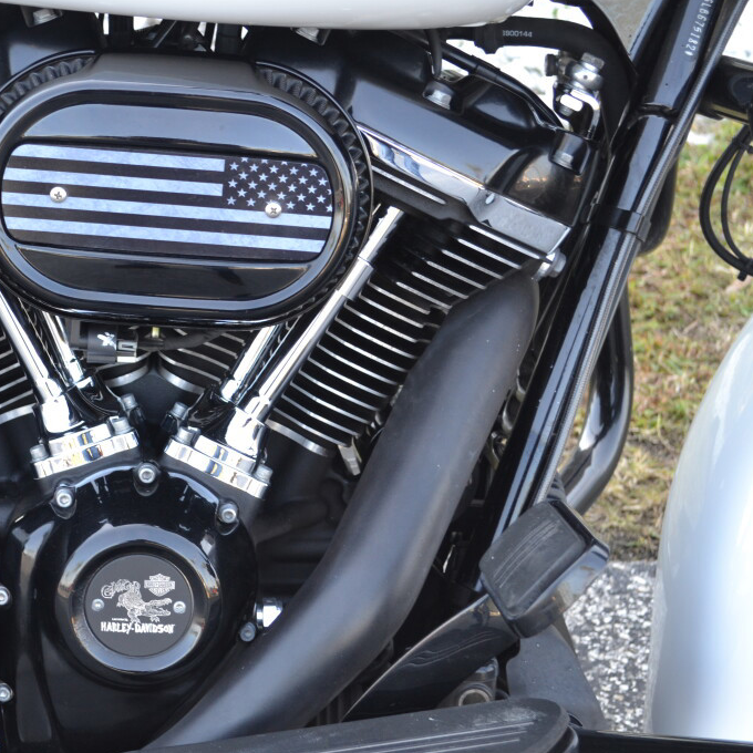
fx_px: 1993
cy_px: 393
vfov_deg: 21.4
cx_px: 140
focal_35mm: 81
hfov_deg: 21.1
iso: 400
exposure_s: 1/80
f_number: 5
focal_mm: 36
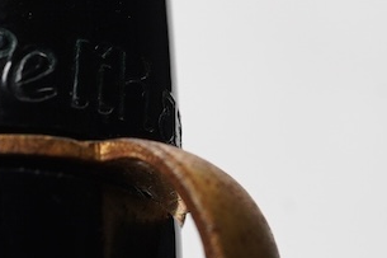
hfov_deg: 12.4
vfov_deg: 8.3
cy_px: 102
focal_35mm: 166
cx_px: 108
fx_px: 1783
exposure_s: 1/100
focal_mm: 30
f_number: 20
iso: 400
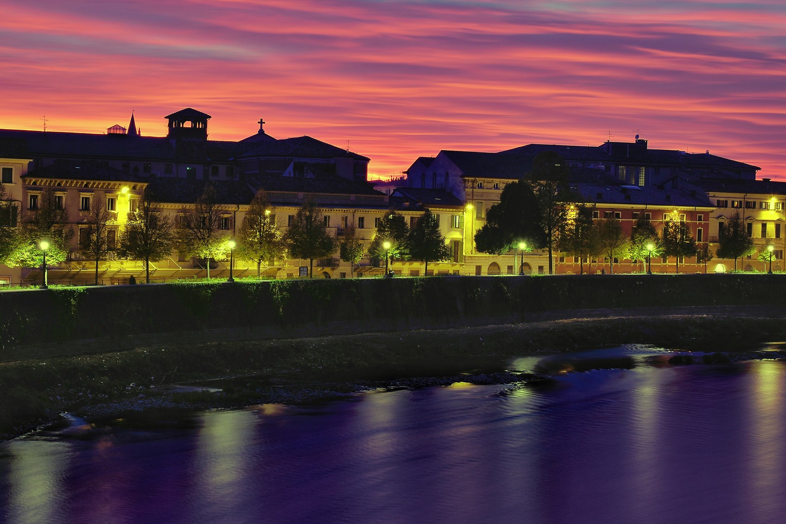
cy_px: 232
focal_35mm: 71
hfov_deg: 28.4
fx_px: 1551
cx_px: 393
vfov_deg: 19.2
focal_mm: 50
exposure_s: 20
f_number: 13
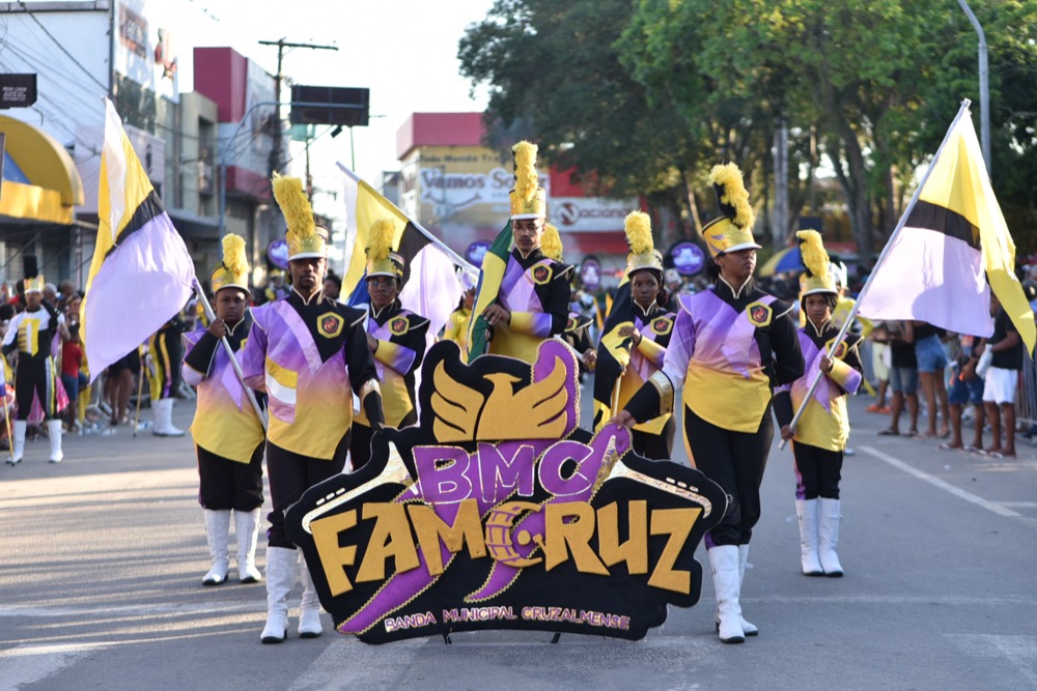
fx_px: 2449
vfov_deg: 16.1
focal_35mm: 85
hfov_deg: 23.9
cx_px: 518
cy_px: 346
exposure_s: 1/320
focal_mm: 85
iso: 100
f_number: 2.2
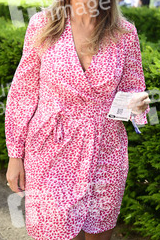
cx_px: 88
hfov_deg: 17.1
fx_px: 533
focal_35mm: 80
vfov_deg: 25.0
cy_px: 54
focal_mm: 48
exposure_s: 1/200
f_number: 4
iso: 100
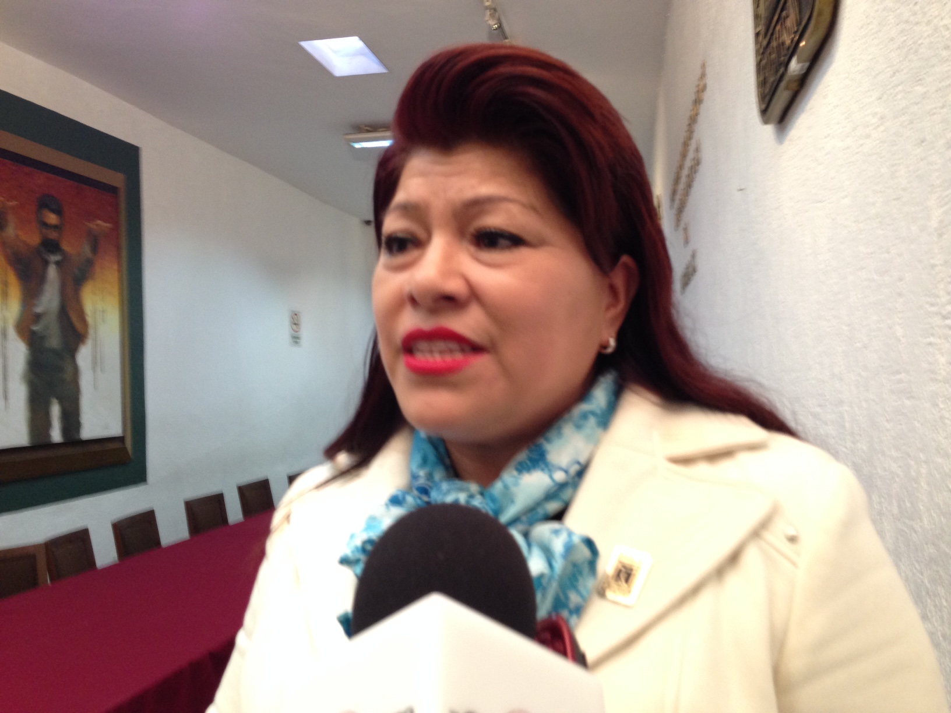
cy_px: 356
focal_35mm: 33
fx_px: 907
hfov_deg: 55.4
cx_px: 476
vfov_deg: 42.9
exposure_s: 1/20
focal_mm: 4.12
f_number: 2.4
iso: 125
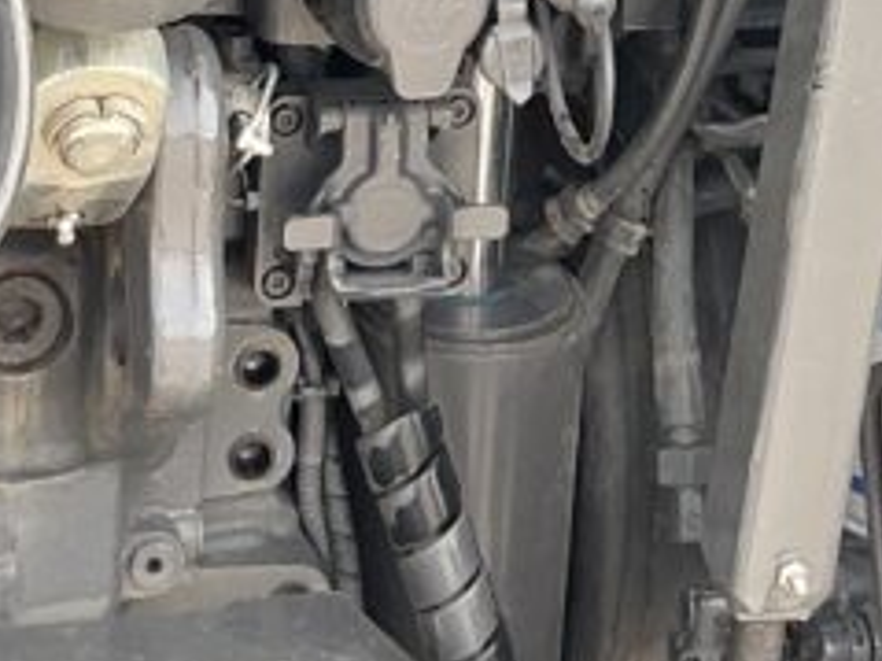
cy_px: -609
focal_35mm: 120
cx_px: 380
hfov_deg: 16.4
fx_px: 3056
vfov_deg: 11.3
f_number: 1.8
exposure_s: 1/124
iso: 16
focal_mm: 3
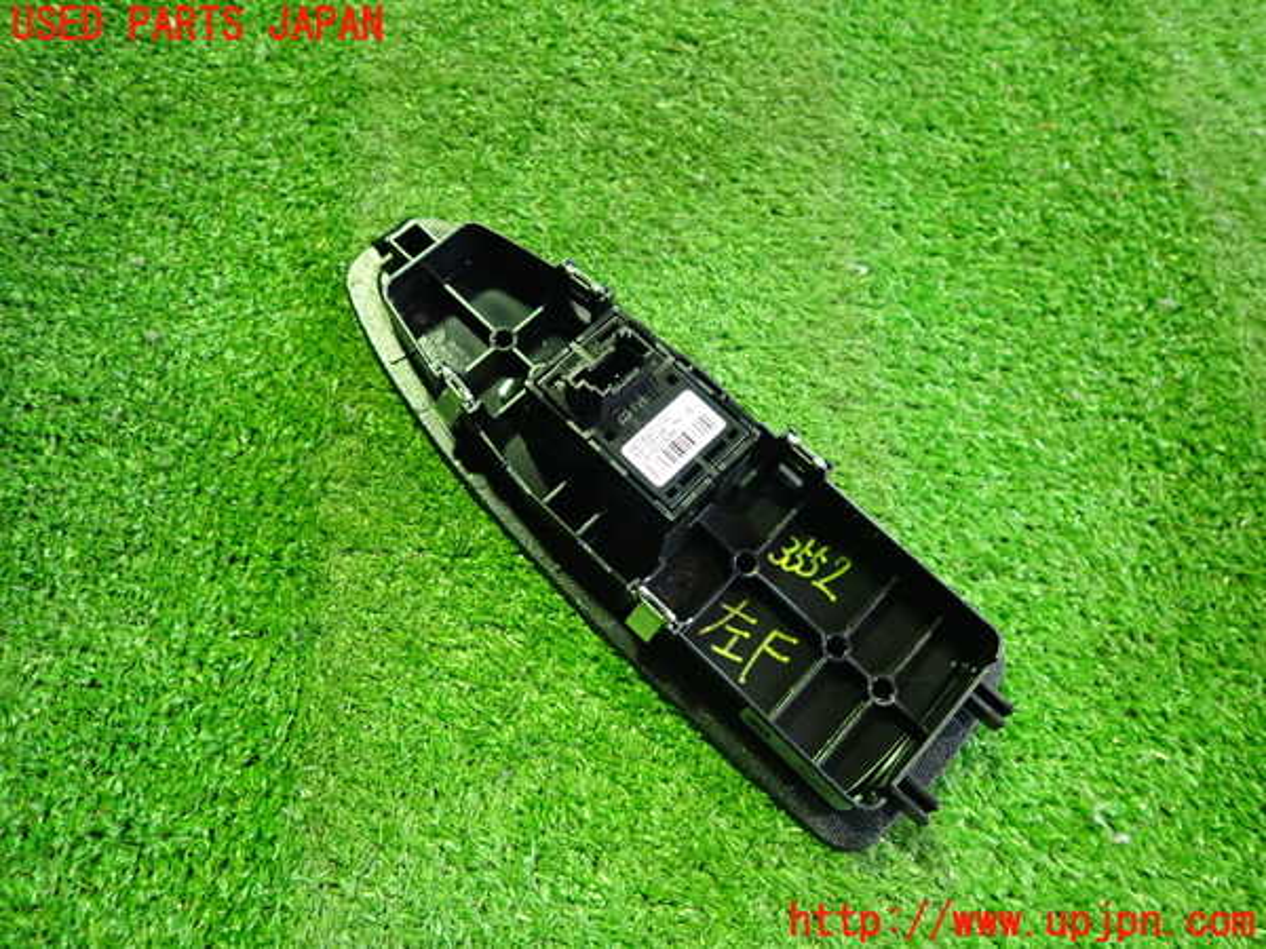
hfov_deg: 69.4
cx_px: 633
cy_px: 474
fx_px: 914
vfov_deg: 54.9
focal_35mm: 25
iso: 800
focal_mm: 4.5
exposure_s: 1/30
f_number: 2
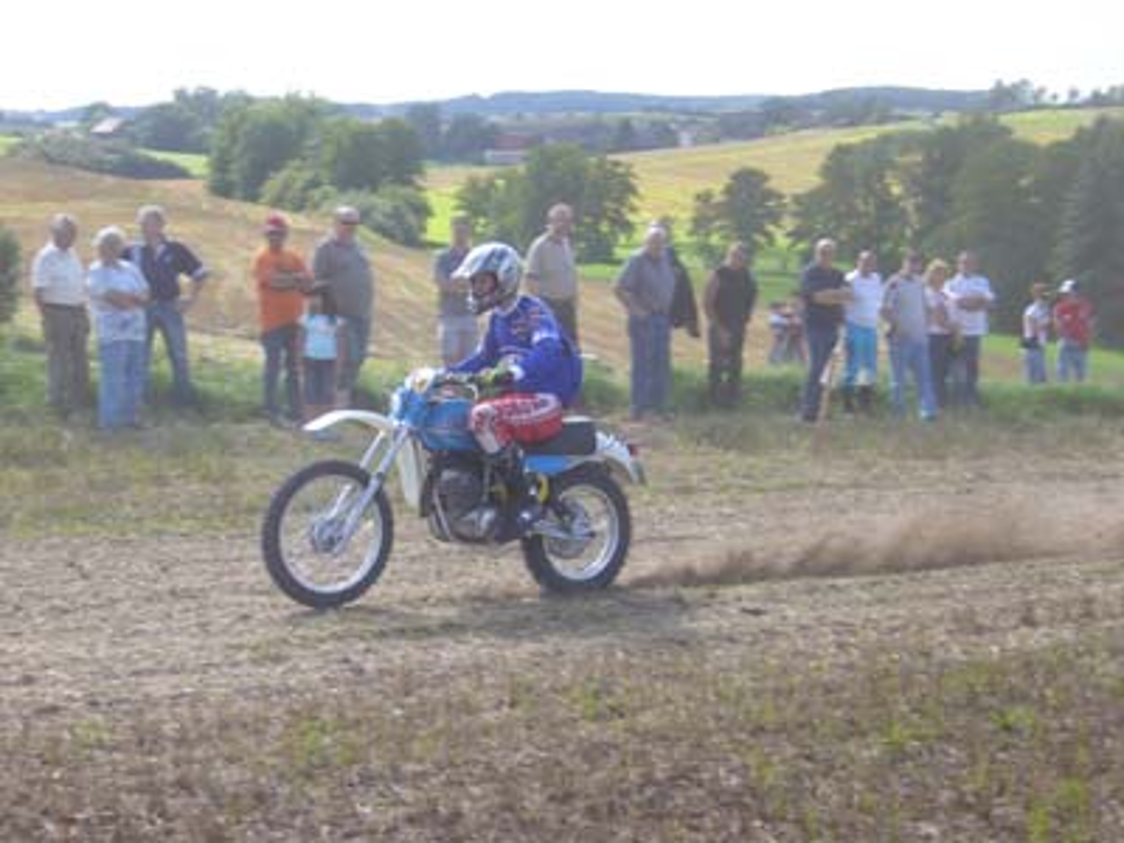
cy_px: 422
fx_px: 2143
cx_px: 562
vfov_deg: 22.3
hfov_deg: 29.4
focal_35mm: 66
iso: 100
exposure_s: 1/400
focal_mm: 10.9
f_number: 3.9
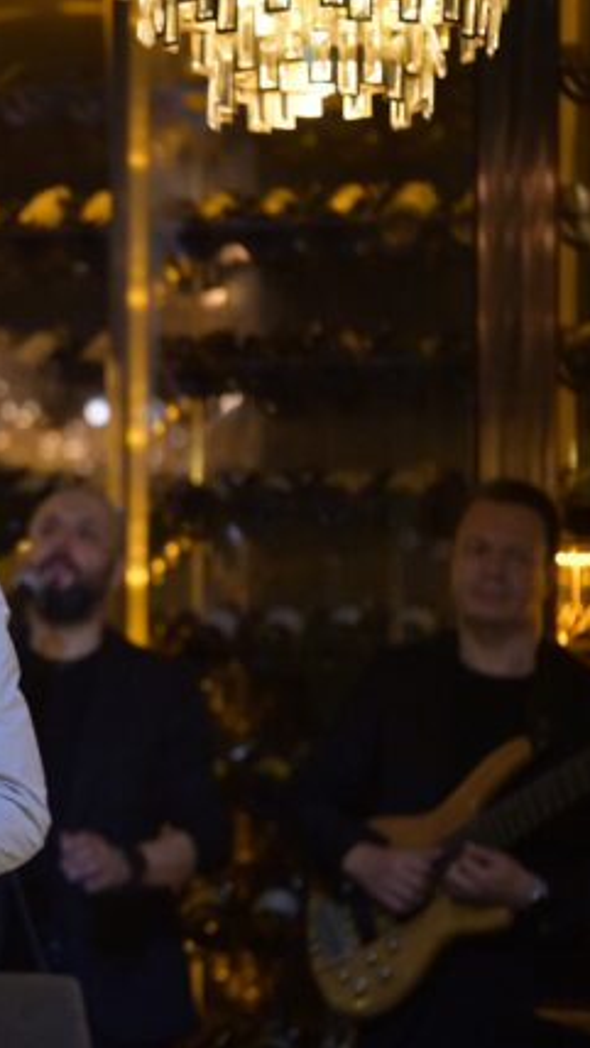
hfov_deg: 5.3
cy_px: 524
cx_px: -165
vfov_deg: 9.4
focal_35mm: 229
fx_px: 6364
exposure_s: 1/160
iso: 10000
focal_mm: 145
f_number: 2.8
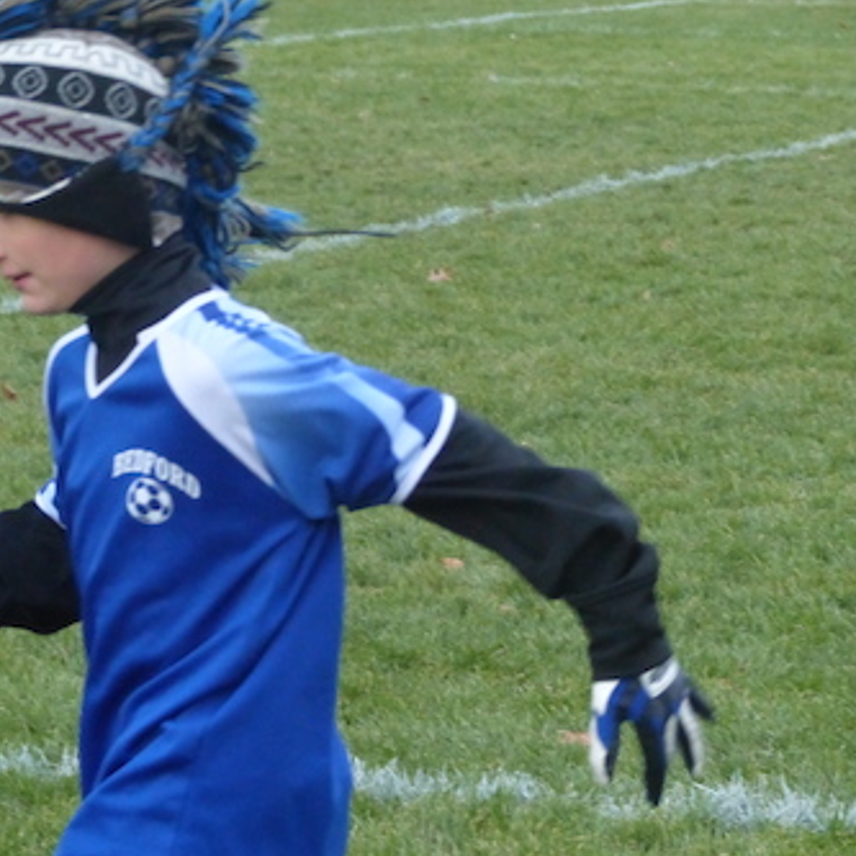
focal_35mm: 208
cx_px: 204
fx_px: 5819
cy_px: 465
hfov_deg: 8.4
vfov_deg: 8.4
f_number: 2.8
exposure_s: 1/500
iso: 800
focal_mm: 26.5
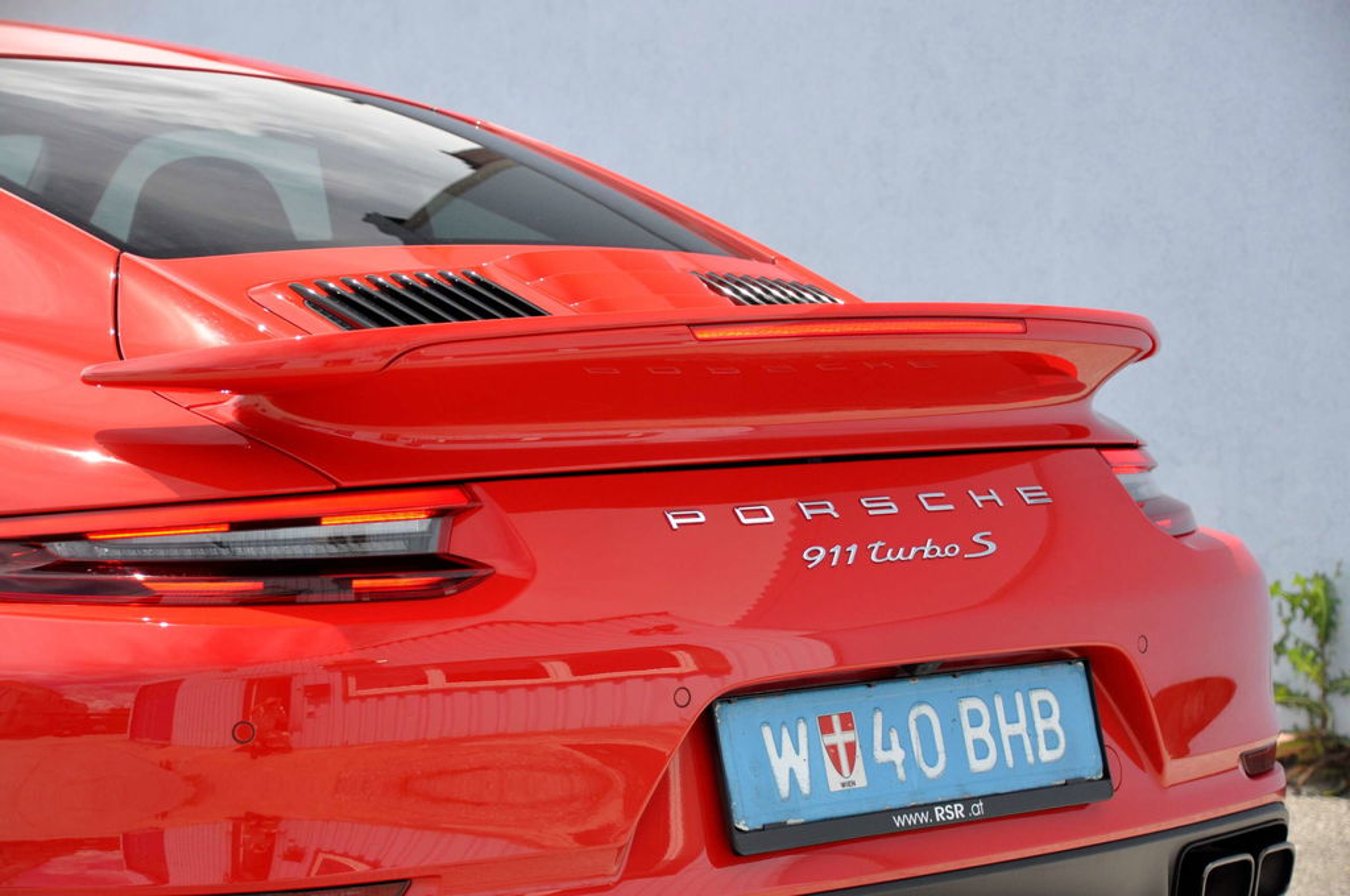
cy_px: 448
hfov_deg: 23.4
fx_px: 3258
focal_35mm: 87
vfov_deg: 15.7
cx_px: 675
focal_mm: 58
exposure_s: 1/500
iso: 500
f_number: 5.6
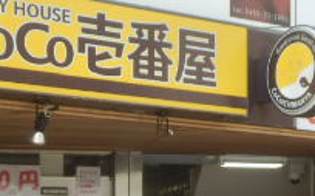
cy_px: 259
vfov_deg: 9.2
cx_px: 144
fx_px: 1201
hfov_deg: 14.9
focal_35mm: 140
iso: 80
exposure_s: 1/125
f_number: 4
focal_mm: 7.4
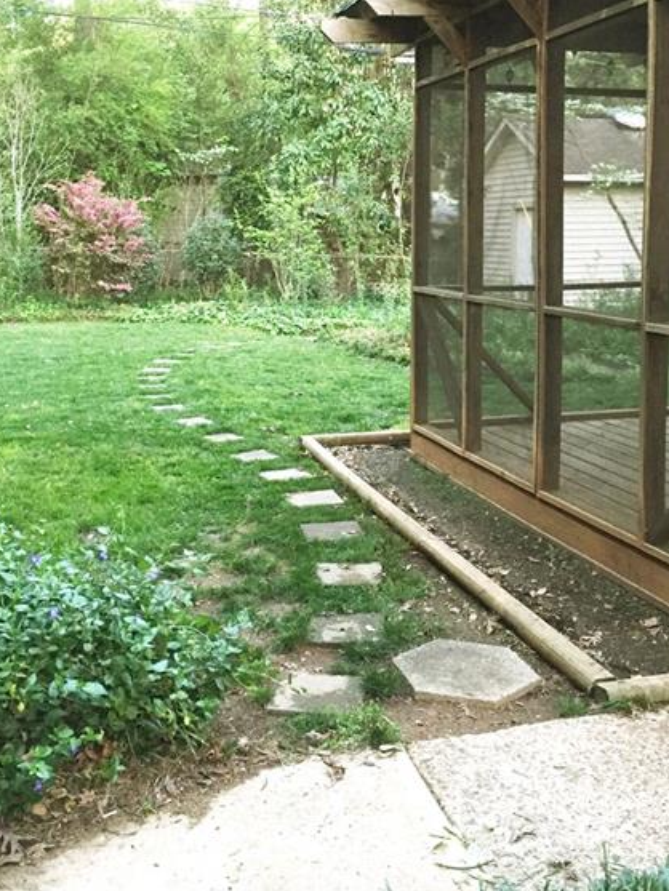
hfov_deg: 36.0
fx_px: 1030
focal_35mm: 40
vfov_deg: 46.5
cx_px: 349
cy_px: 355
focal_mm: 4.15
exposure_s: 1/30
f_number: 2.2
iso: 160
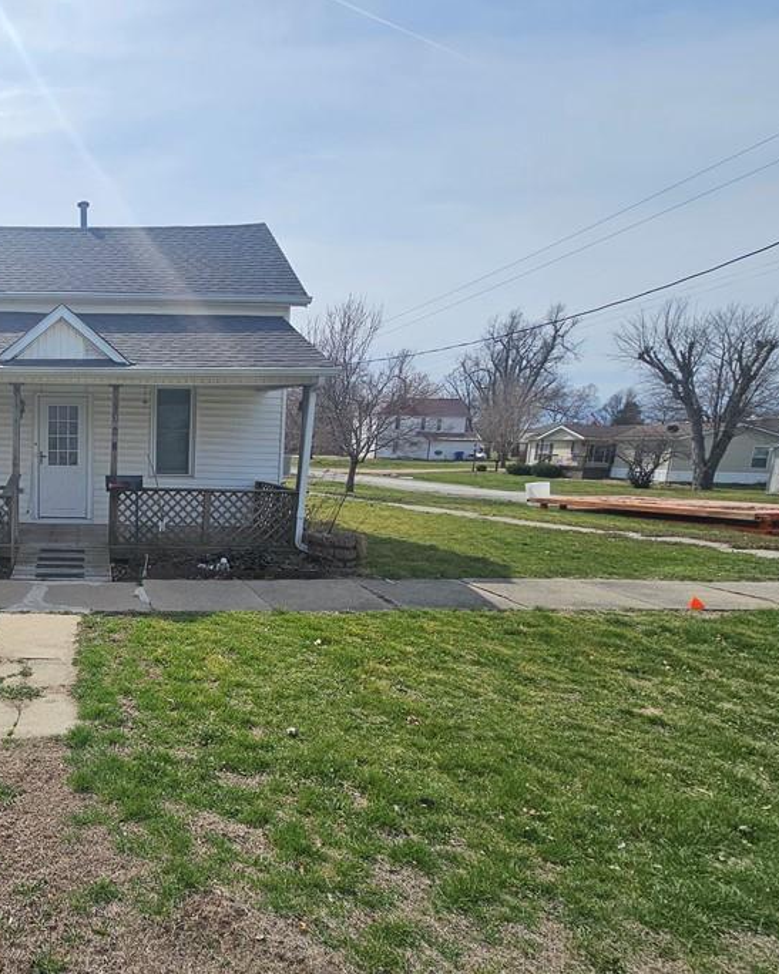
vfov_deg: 83.2
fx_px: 548
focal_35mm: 19
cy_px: 520
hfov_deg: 59.7
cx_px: 71
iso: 50
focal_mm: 2.2
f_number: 2.2
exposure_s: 1/4397
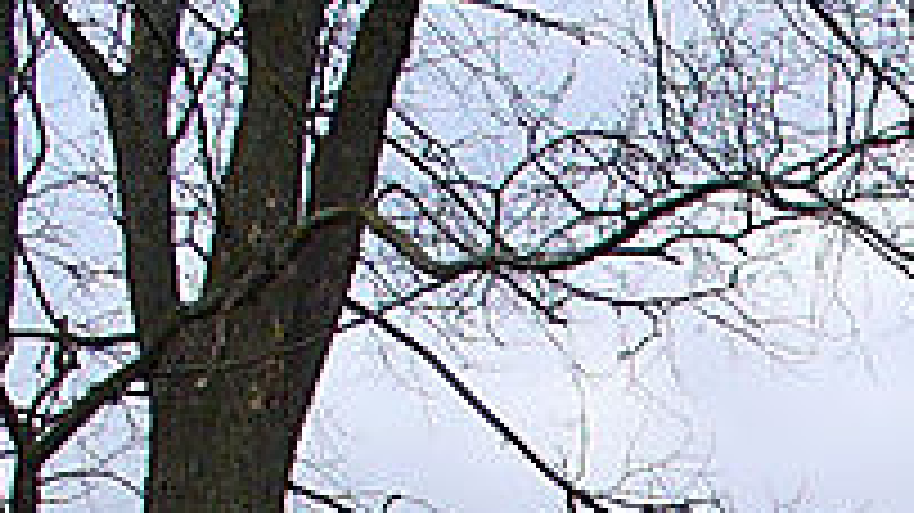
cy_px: 1154
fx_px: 4336
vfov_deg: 6.5
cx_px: 1517
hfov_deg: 11.4
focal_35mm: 179
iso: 64
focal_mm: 6.1
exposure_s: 1/400
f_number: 2.8
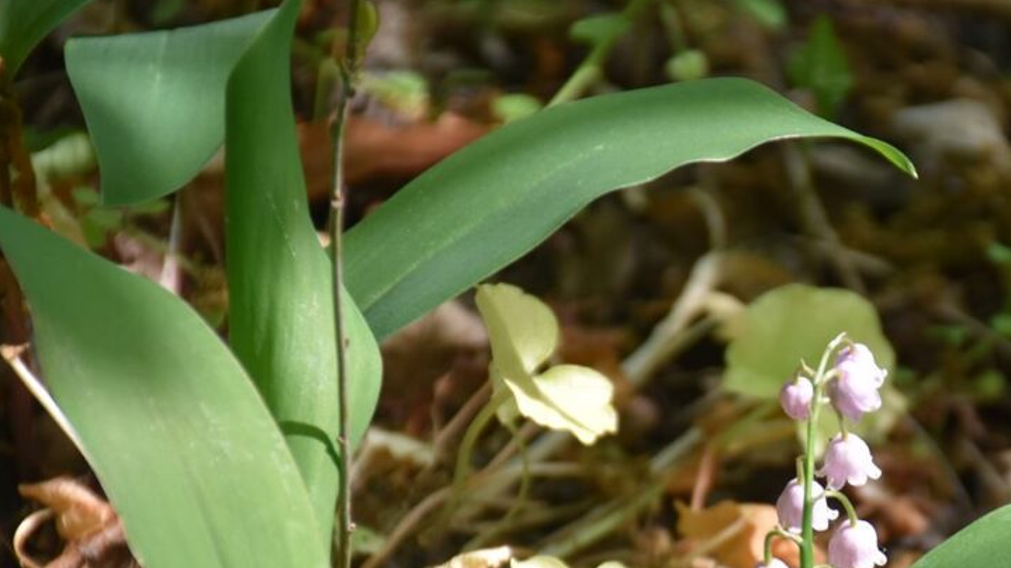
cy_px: 516
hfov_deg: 6.0
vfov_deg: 3.4
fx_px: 9595
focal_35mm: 358
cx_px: 793
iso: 400
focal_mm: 140
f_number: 5.6
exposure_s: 1/320
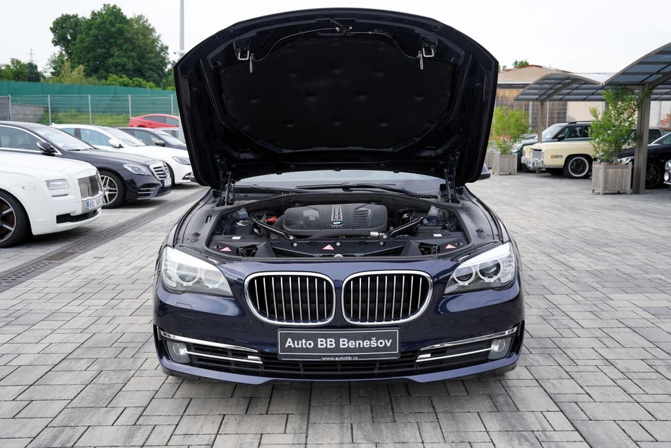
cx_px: 336
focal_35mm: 34
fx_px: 634
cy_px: 224
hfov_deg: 55.8
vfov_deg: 38.9
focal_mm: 34
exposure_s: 1/125
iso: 100
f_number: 5
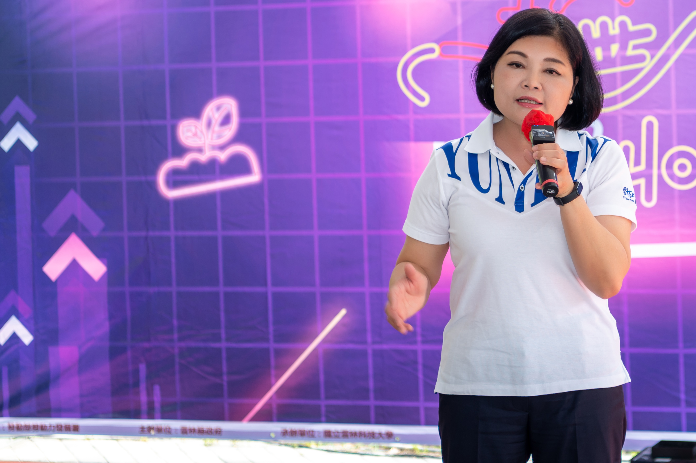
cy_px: 116
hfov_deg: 19.2
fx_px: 2028
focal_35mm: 105
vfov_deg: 13.0
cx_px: 581
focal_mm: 60
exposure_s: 1/200
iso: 100
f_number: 3.2
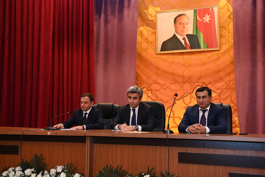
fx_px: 324
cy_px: 88
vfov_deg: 30.5
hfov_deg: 44.5
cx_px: 132
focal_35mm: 44
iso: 1600
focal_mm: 44
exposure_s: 1/60
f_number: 4
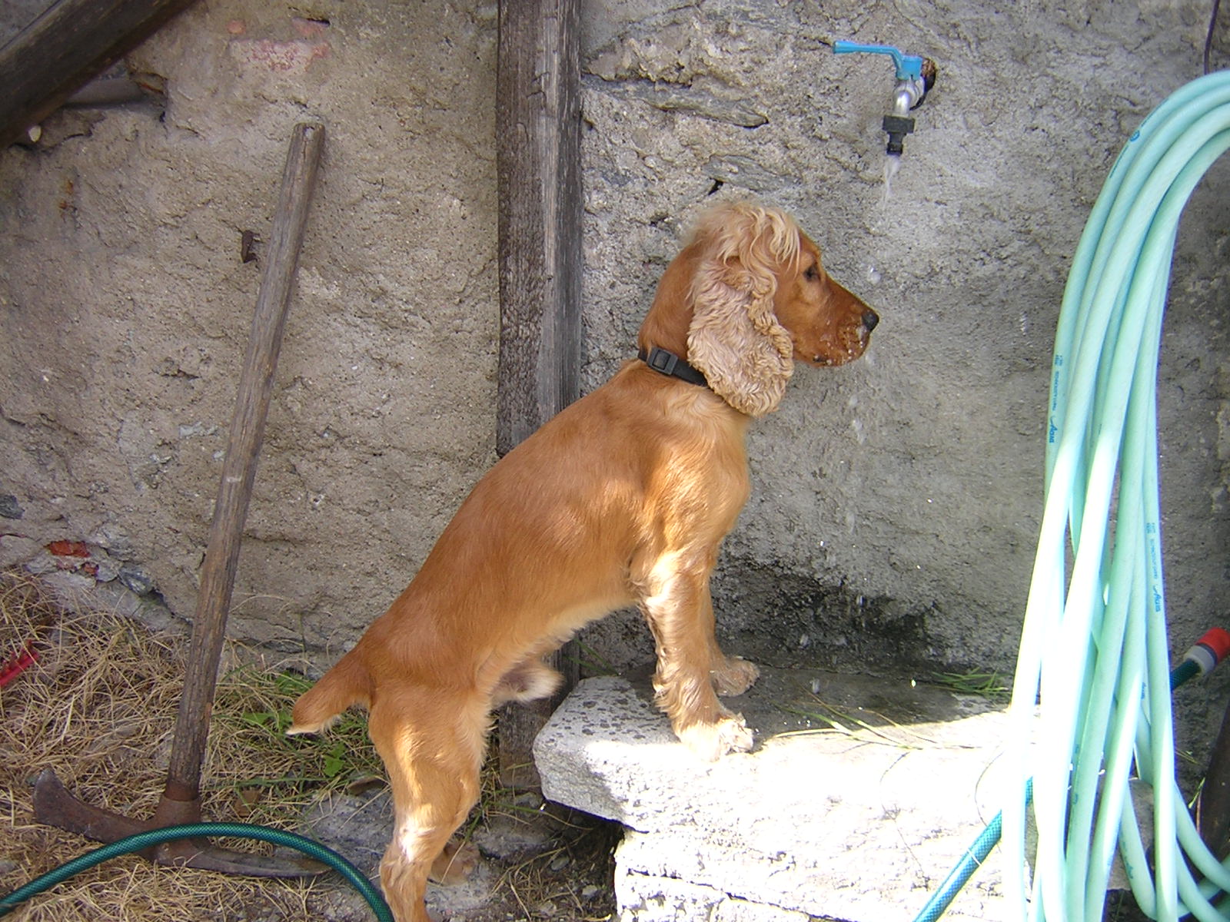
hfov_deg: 51.4
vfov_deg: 39.7
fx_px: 1279
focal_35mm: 36
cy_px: 461
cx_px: 615
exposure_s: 1/287
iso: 100
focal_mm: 4.7
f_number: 2.6
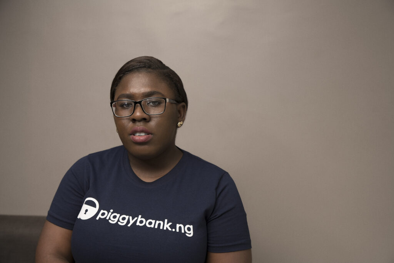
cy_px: 132
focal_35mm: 48
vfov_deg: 28.1
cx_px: 197
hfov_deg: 41.1
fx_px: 525
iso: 100
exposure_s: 1/125
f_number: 4
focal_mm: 48
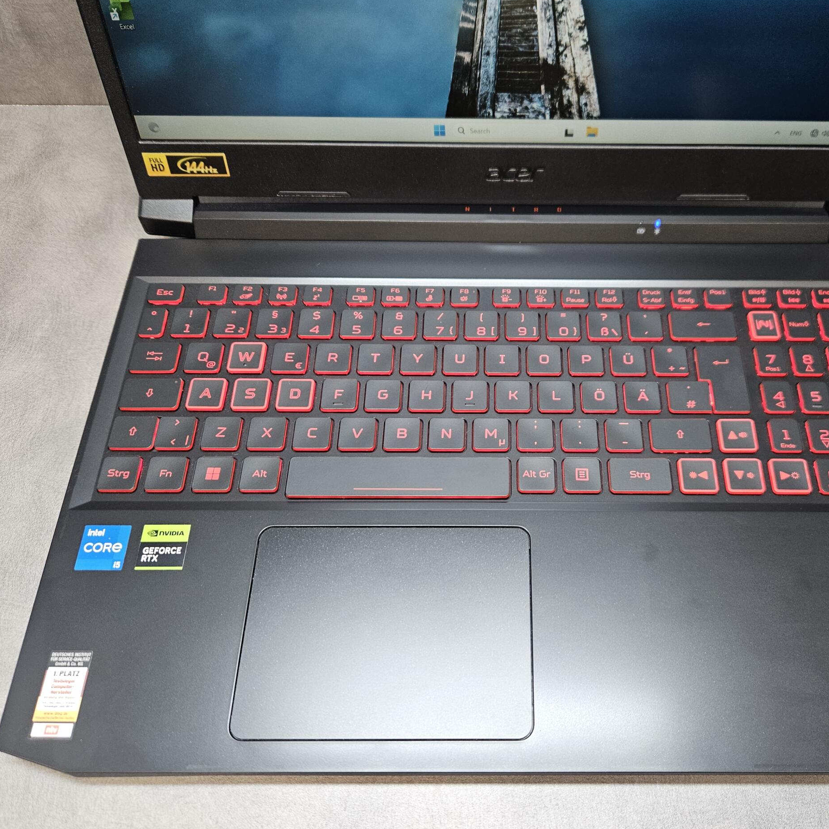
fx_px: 759
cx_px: 511
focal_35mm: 28
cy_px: 418
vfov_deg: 57.3
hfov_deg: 56.7
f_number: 1.8
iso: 320
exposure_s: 1/143
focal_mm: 5.4
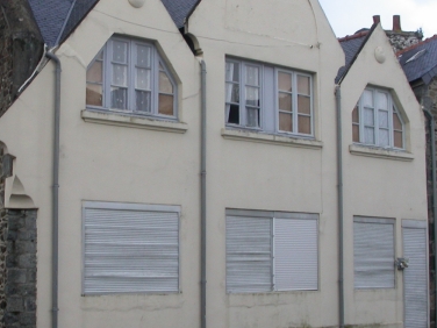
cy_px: 163
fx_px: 871
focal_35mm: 69
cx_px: 153
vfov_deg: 21.3
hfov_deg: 28.0
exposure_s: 1/97.5
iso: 100
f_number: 4.2
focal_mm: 7.85
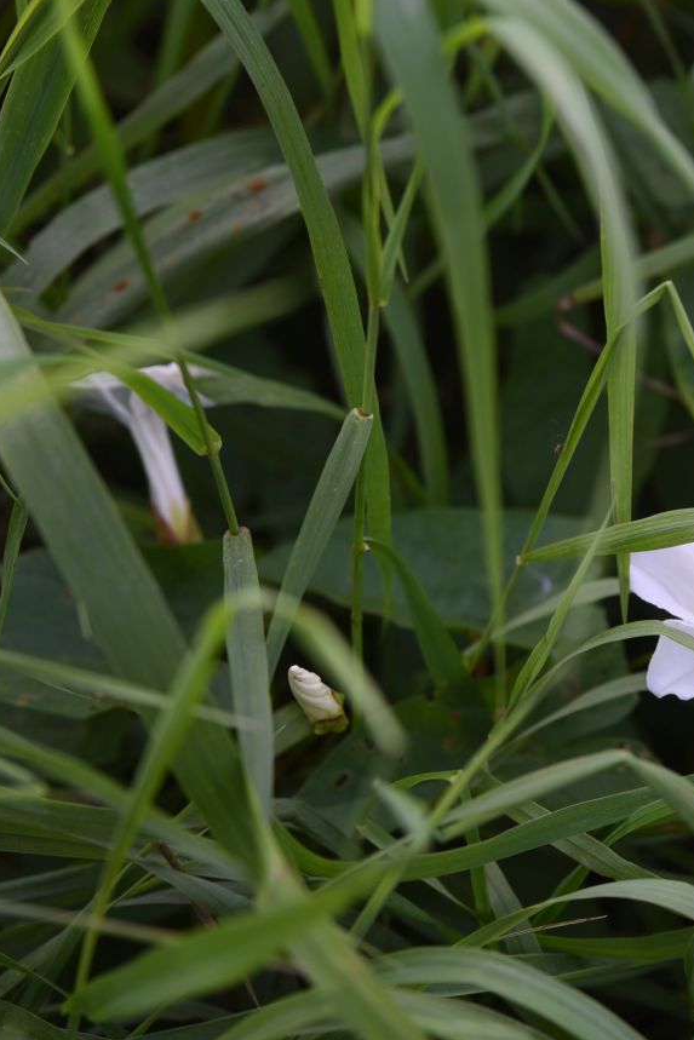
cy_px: 520
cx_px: 686
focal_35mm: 109
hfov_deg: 12.4
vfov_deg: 18.8
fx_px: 3150
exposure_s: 1/125
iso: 160
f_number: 5.6
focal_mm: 72
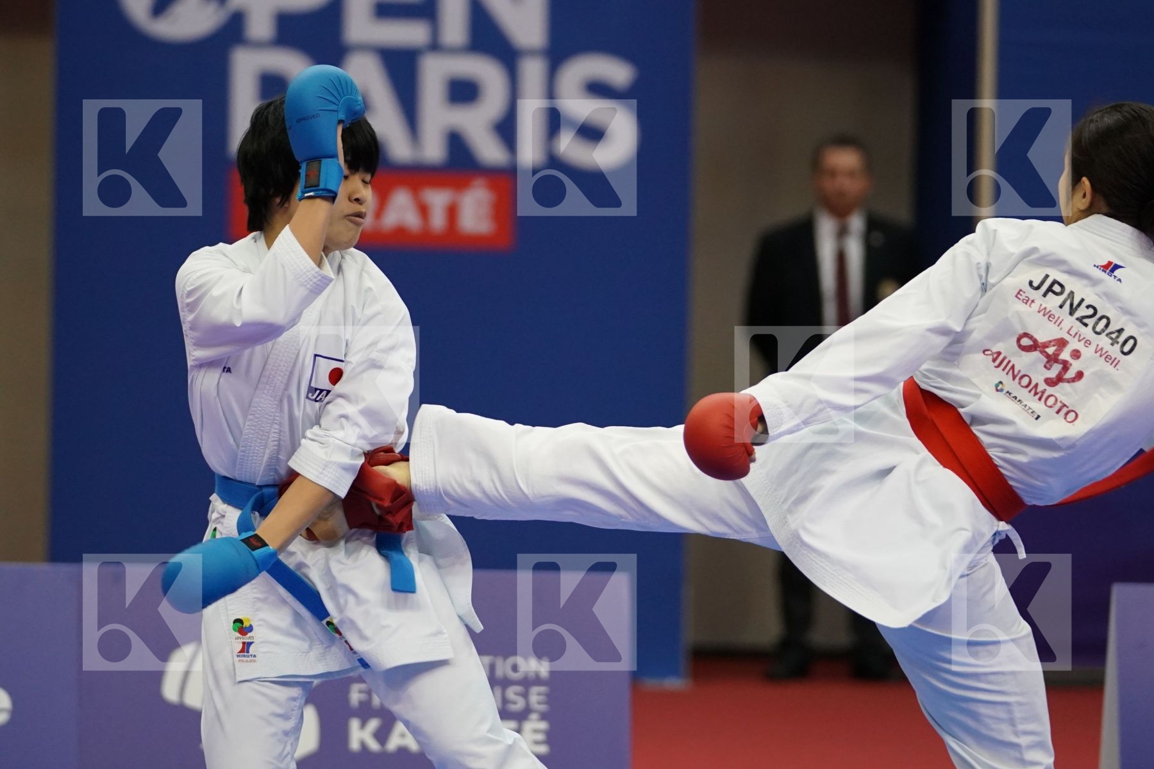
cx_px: 577
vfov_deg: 6.3
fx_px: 7020
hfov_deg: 9.4
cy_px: 384
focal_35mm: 219
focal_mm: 146
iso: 3200
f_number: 2.8
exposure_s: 1/1000
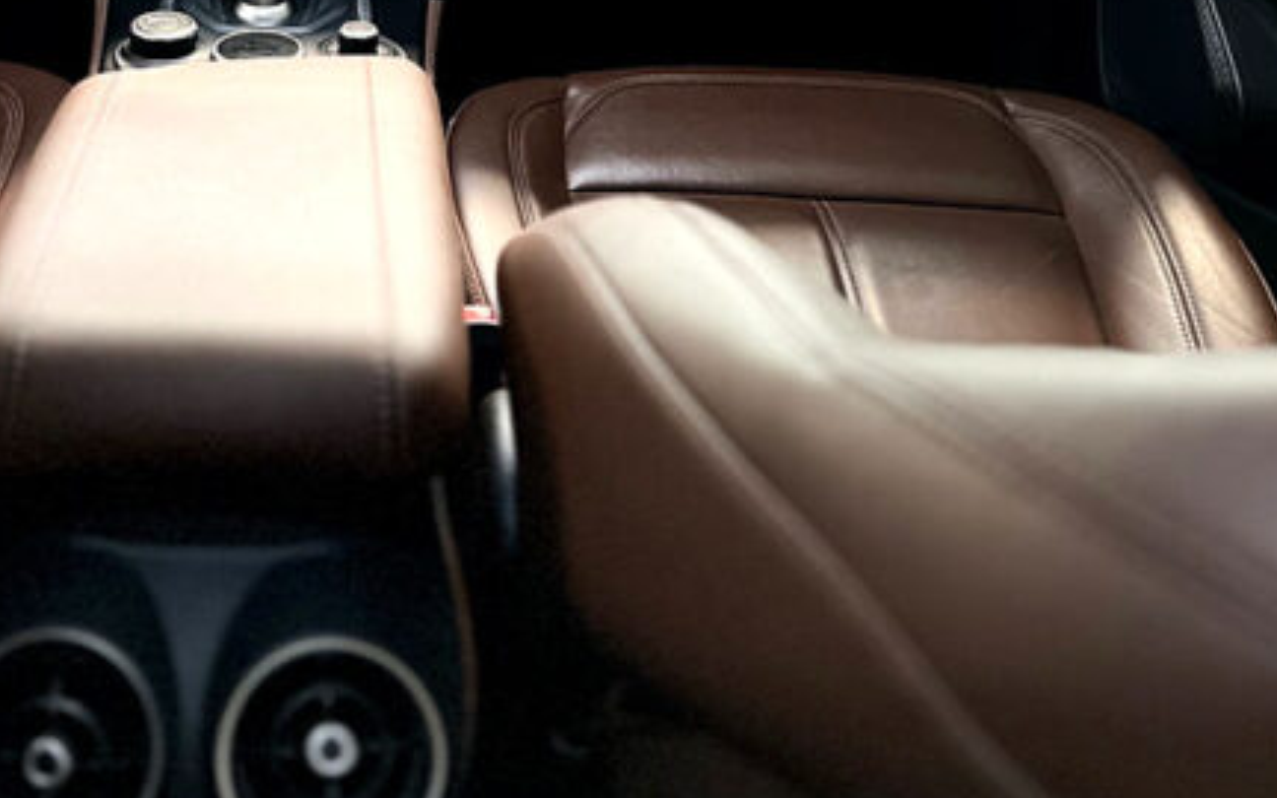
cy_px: 38
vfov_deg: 24.4
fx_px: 1775
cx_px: 248
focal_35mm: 51
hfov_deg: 38.1
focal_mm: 5.7
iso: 500
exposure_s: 1/46
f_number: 1.5
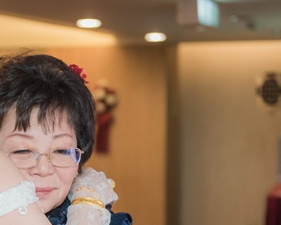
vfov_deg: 12.0
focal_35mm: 128
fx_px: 1065
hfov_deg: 14.7
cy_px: 212
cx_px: -17
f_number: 3.2
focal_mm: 55
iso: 1600
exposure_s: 1/200
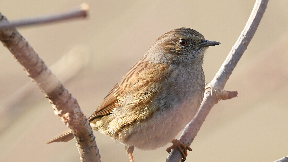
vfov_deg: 1.4
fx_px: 6560
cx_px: 185
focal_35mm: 859
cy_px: 116
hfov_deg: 2.5
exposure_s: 1/640
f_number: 7.1
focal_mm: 600
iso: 640
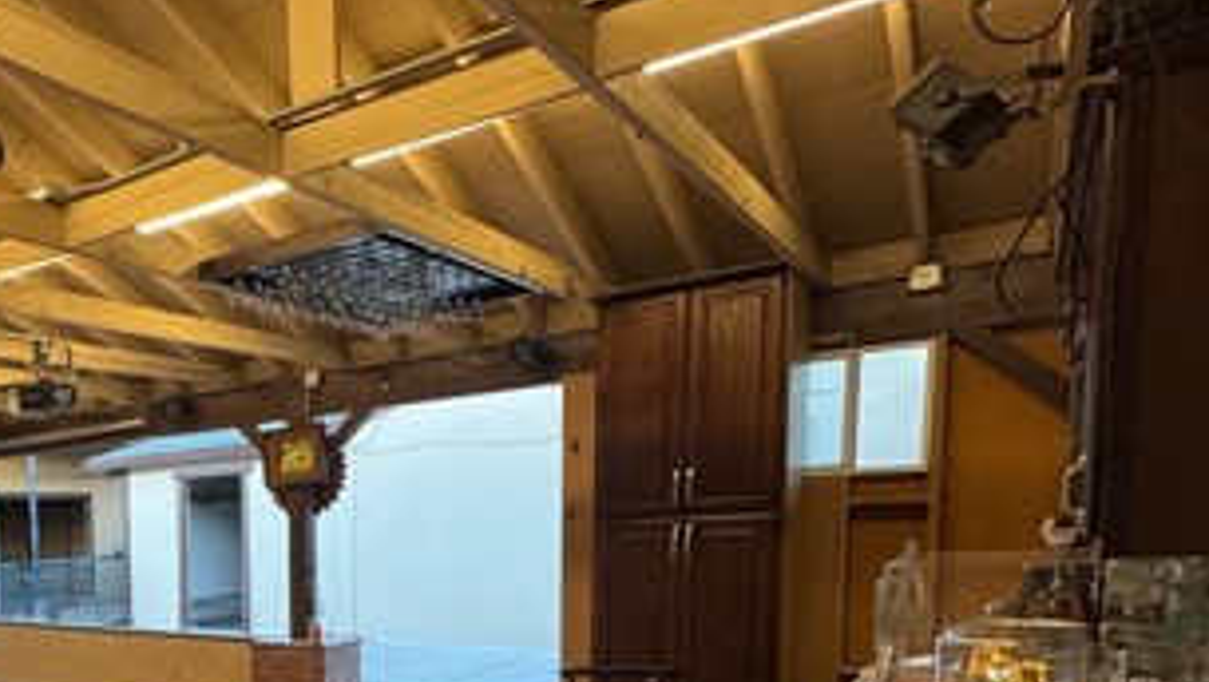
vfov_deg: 34.2
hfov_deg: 49.9
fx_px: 1026
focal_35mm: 32
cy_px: 646
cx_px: 8
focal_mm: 2.22
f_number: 2.2
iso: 160
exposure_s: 1/120
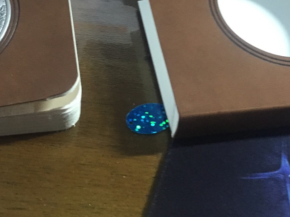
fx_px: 494
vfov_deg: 24.0
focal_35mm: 59
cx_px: 84
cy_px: 13
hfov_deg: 32.3
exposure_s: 1/25
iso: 250
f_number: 2.2
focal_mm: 4.15
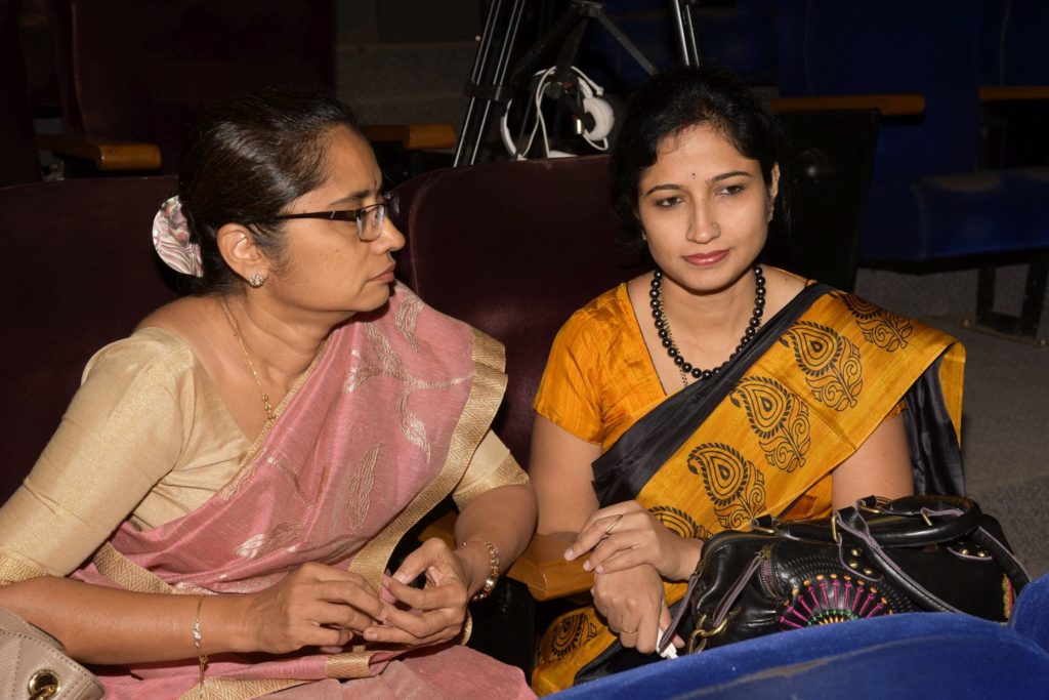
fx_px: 1515
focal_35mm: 52
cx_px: 524
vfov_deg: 26.0
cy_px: 350
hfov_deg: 38.2
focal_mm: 52
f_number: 8
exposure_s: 1/160
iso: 400
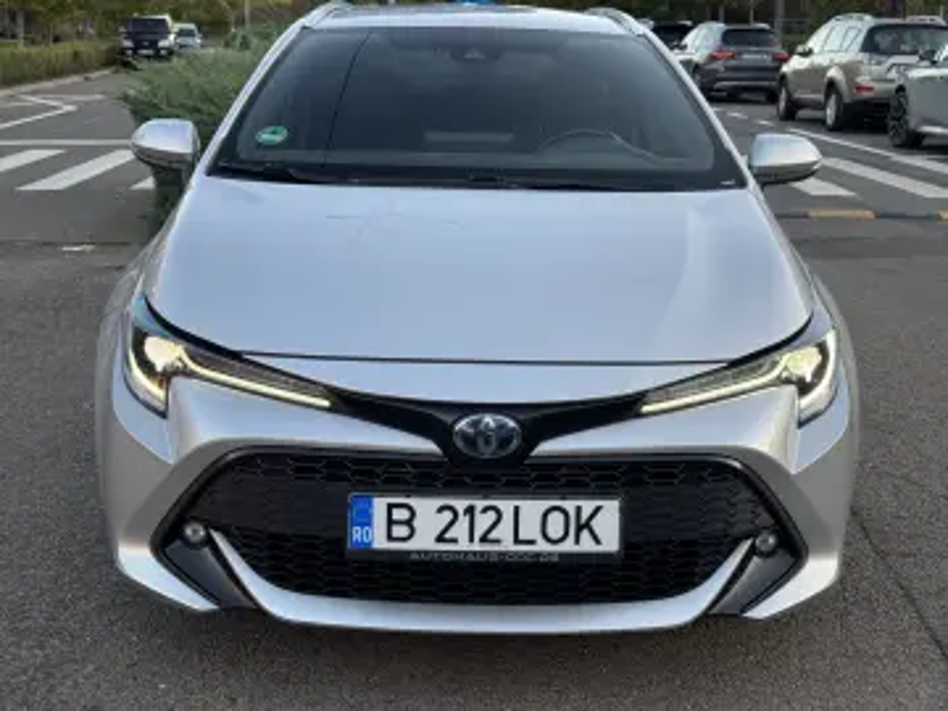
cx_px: 474
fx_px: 1315
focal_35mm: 48
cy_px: 356
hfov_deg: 39.7
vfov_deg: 30.3
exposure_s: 1/275
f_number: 1.78
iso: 64
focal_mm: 6.76
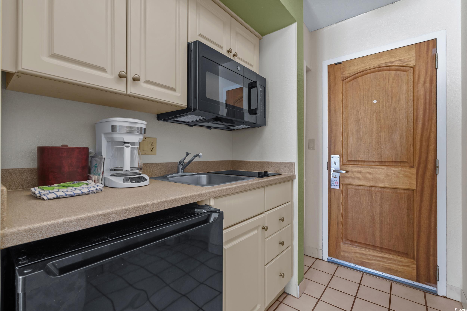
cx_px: 234
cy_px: 156
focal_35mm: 16
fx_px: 208
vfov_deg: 73.8
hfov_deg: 96.7
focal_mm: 16
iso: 640
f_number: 8
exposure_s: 1/15
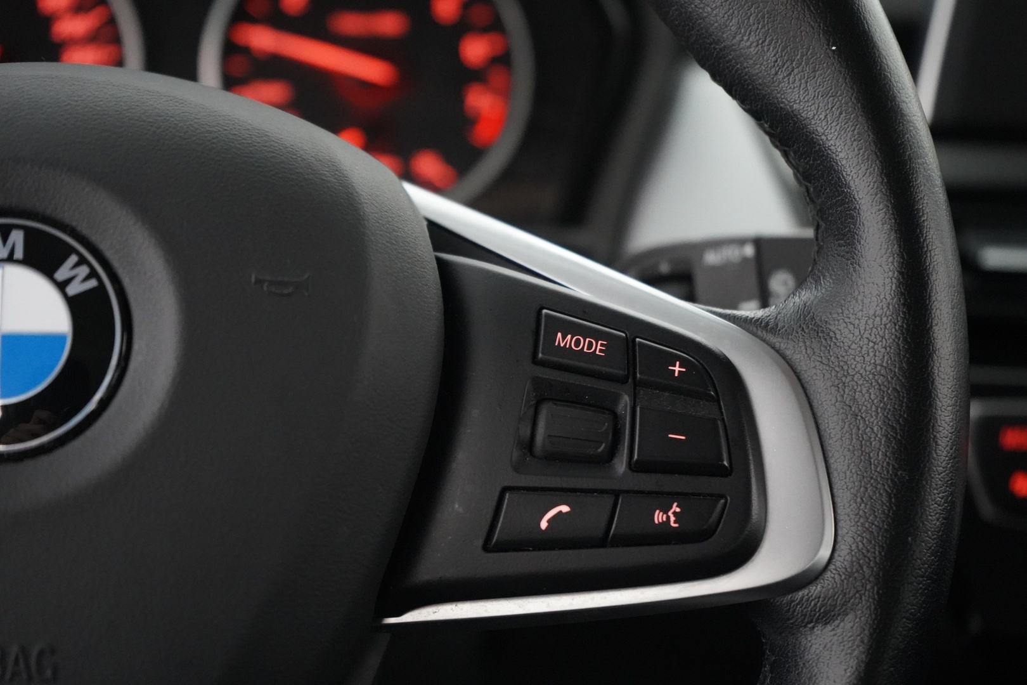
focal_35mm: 70
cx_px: 514
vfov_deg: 19.5
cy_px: 342
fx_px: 1997
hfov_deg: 28.8
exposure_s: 1/60
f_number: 5.6
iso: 12800
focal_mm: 70
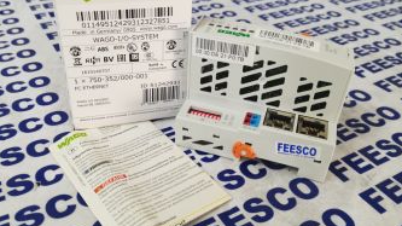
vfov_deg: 34.6
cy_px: 104
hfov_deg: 57.9
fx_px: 362
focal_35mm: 34
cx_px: 182
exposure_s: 1/30
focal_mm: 5.58
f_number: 1.8
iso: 400
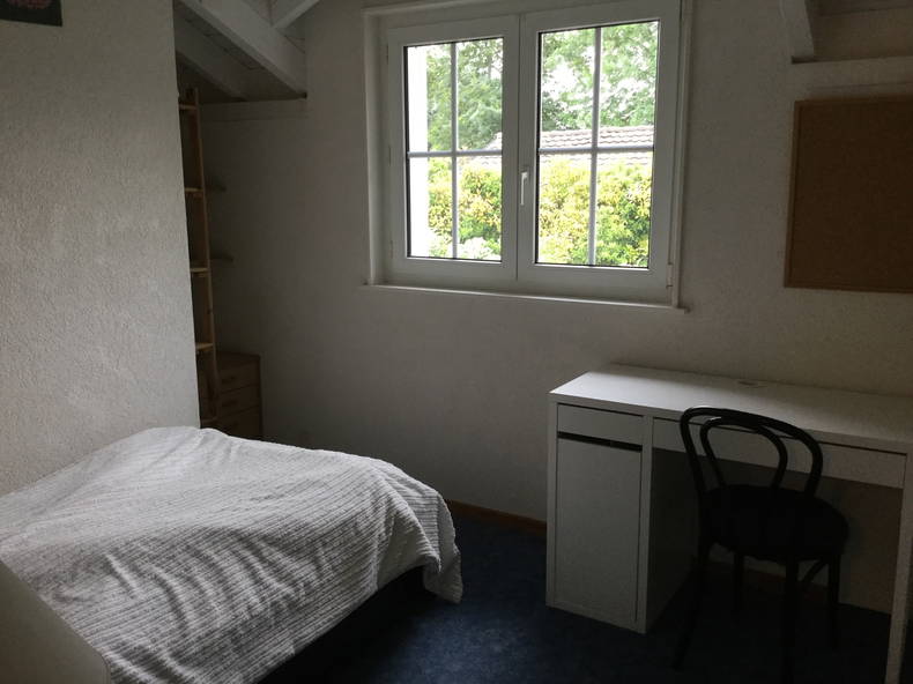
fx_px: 817
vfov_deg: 45.4
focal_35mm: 31
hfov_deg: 58.4
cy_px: 342
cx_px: 456
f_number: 2.4
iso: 100
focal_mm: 3.3
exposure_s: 1/33
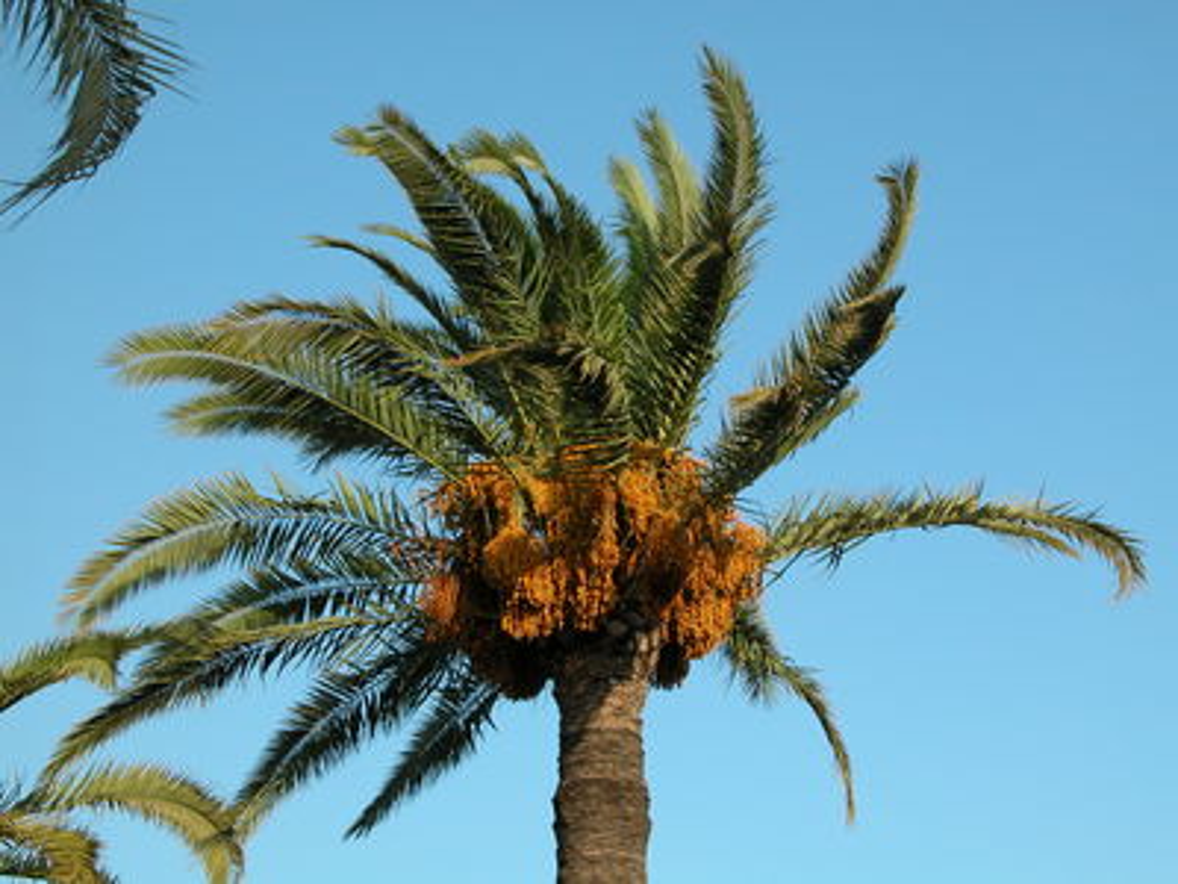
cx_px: 589
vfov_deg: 19.9
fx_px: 2518
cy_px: 442
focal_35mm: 74
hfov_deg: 26.3
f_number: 5.3
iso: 100
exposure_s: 1/255
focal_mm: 18.8
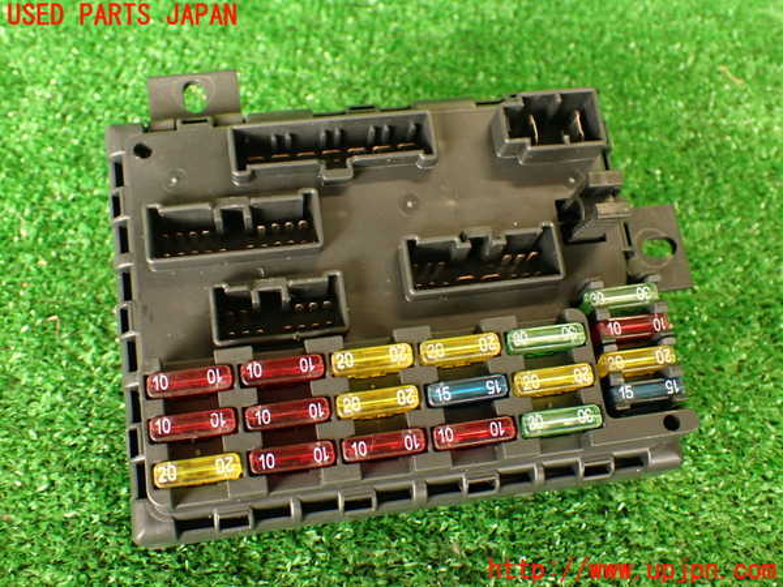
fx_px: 927
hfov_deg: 45.8
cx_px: 392
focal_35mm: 41
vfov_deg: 35.1
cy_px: 294
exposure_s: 1/40
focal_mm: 7.31
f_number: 2.8
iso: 400
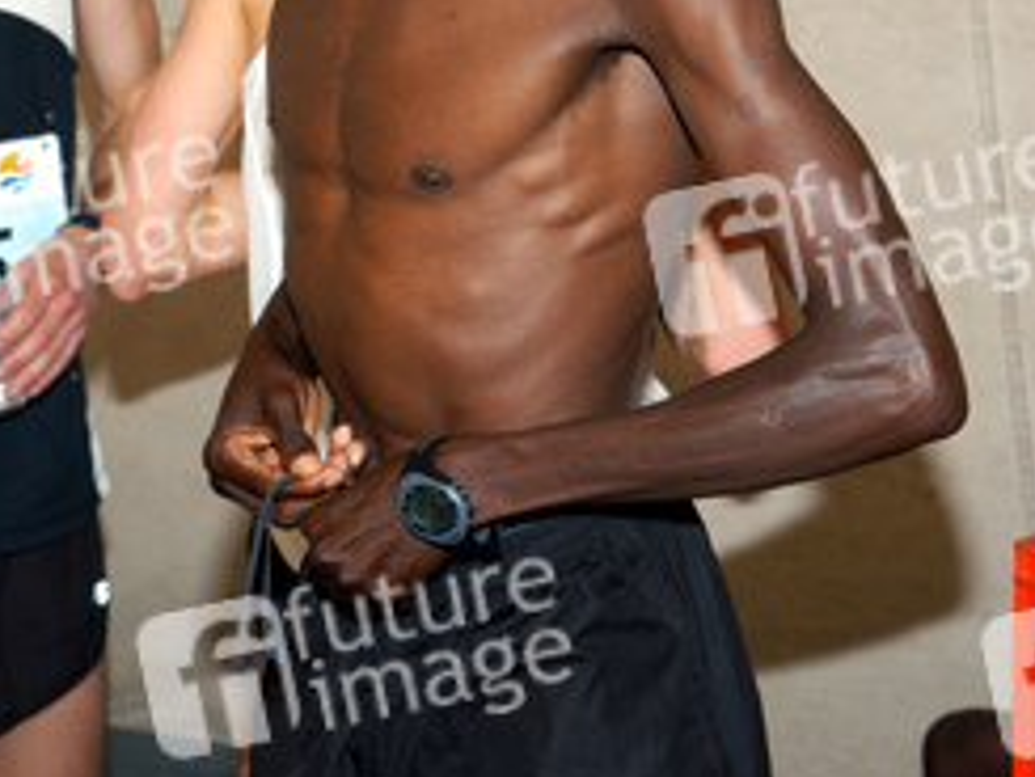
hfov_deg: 14.0
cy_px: 25
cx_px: 477
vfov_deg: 10.5
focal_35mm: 141
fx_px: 4218
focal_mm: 60
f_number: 7.1
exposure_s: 1/180
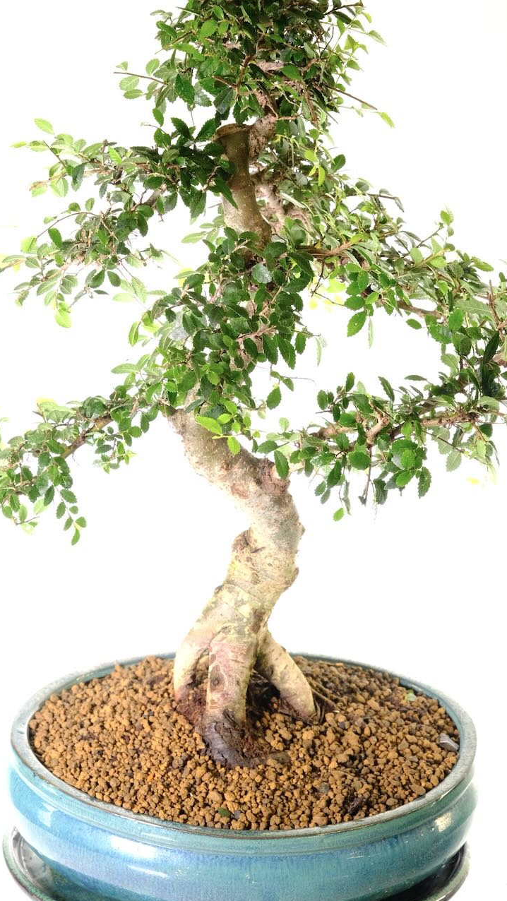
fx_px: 1983
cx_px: 231
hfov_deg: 14.6
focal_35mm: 83
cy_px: 451
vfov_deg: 25.6
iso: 2000
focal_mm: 52.4
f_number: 7.1
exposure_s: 1/25
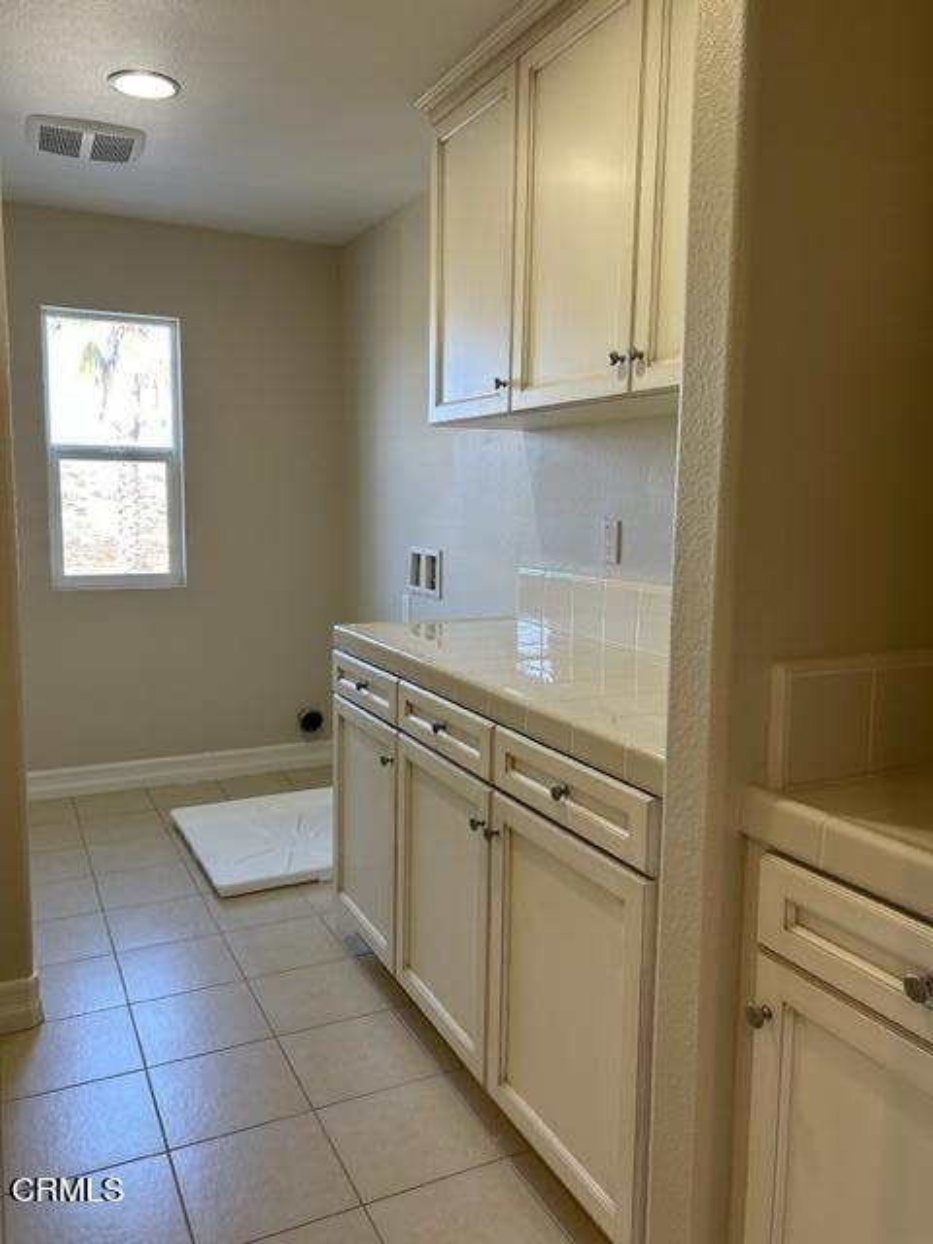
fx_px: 934
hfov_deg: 53.1
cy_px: 622
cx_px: 466
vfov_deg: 67.3
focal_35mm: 26
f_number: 1.5
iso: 80
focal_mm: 5.7
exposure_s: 1/120
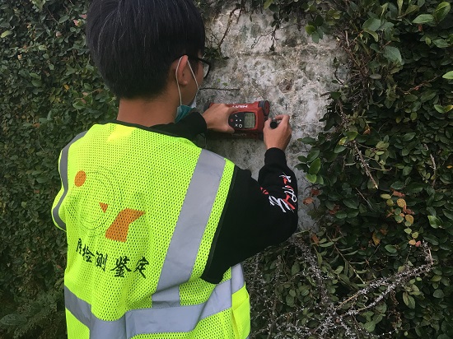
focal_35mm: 29
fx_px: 379
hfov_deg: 61.7
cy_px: 170
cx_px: 226
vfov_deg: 48.2
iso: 32
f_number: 2.2
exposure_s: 1/33
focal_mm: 4.15
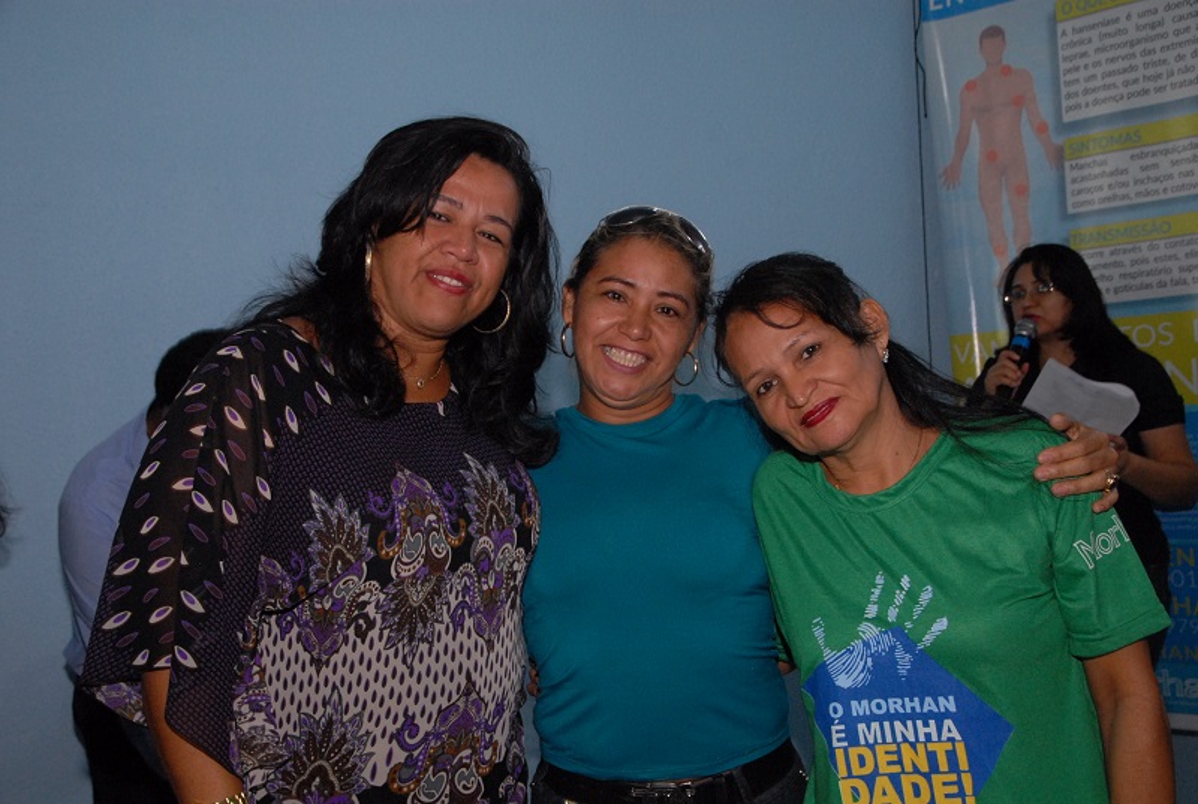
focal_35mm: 39
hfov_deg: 49.5
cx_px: 599
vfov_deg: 34.4
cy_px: 402
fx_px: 1300
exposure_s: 1/60
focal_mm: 26
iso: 800
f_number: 7.1
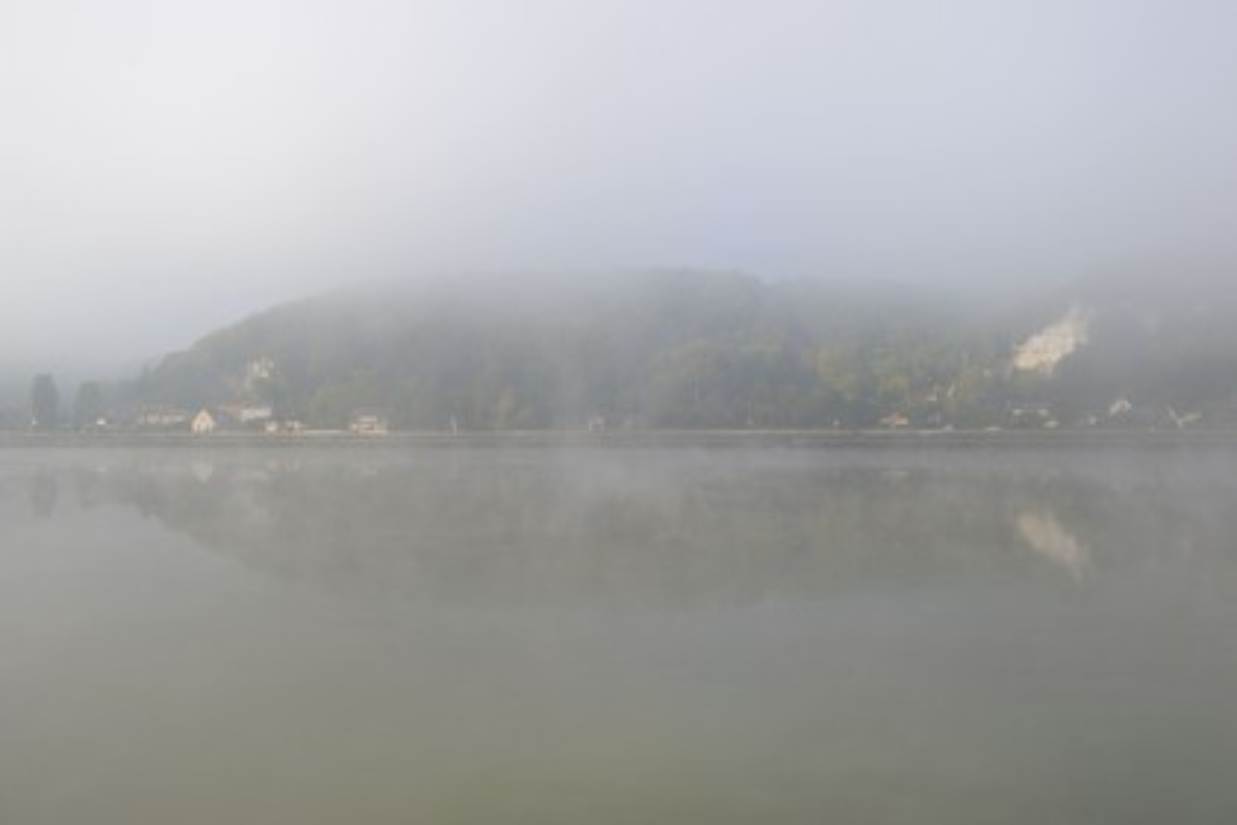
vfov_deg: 41.1
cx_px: 618
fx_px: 1099
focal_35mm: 32
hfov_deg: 58.7
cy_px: 412
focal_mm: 32
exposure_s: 1/160
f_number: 13
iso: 400
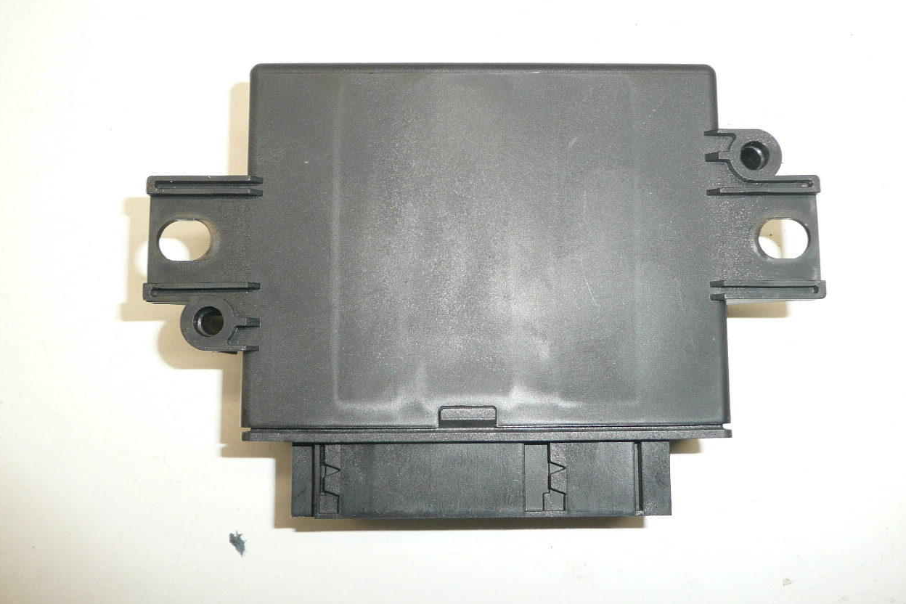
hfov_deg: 58.7
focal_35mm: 32
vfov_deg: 41.1
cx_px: 460
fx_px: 805
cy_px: 287
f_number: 3.3
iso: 100
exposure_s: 1/50
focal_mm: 4.6
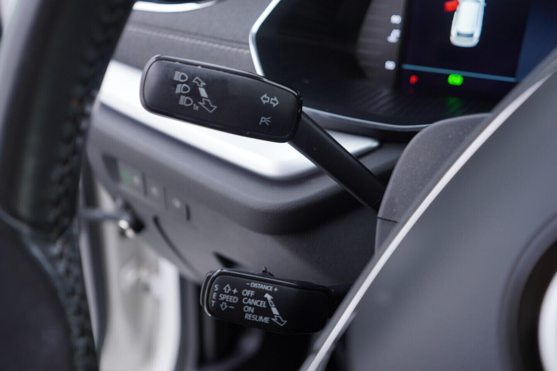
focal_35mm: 36
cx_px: 278
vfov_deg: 36.9
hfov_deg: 53.1
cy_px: 186
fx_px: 557
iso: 125
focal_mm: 24
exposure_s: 1/40
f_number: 2.8
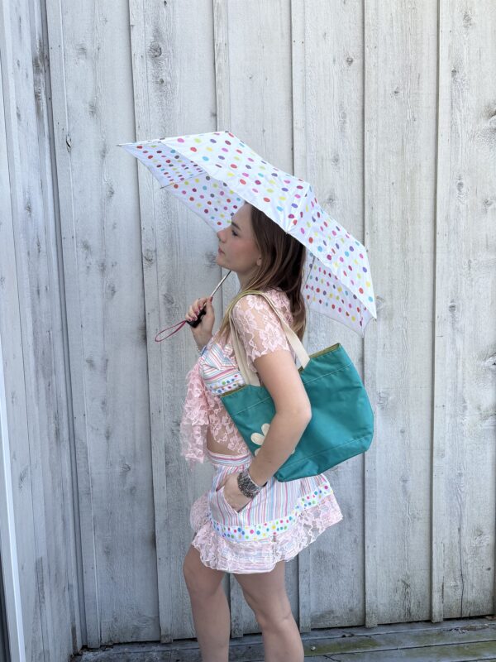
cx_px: 248
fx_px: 497
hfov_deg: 53.1
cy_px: 331
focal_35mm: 26
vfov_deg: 67.3
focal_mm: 5.96
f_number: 1.6
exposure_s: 1/139
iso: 32
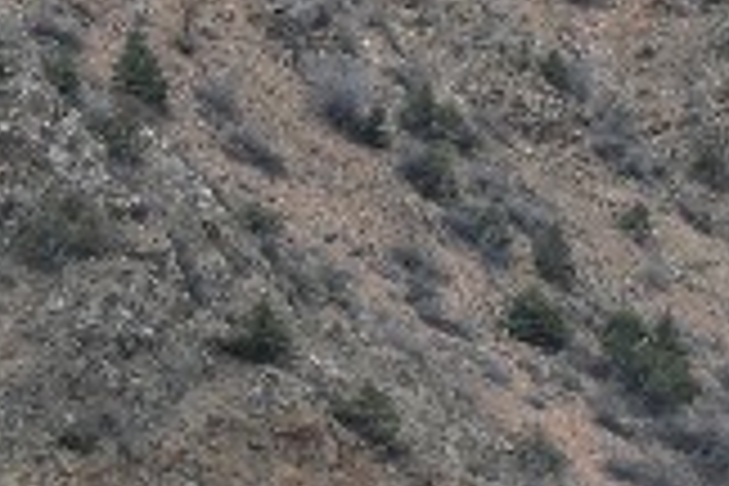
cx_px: -468
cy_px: 889
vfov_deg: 2.6
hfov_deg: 3.9
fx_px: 10672
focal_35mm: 527
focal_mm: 85
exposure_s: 1/2000
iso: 3200
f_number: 11
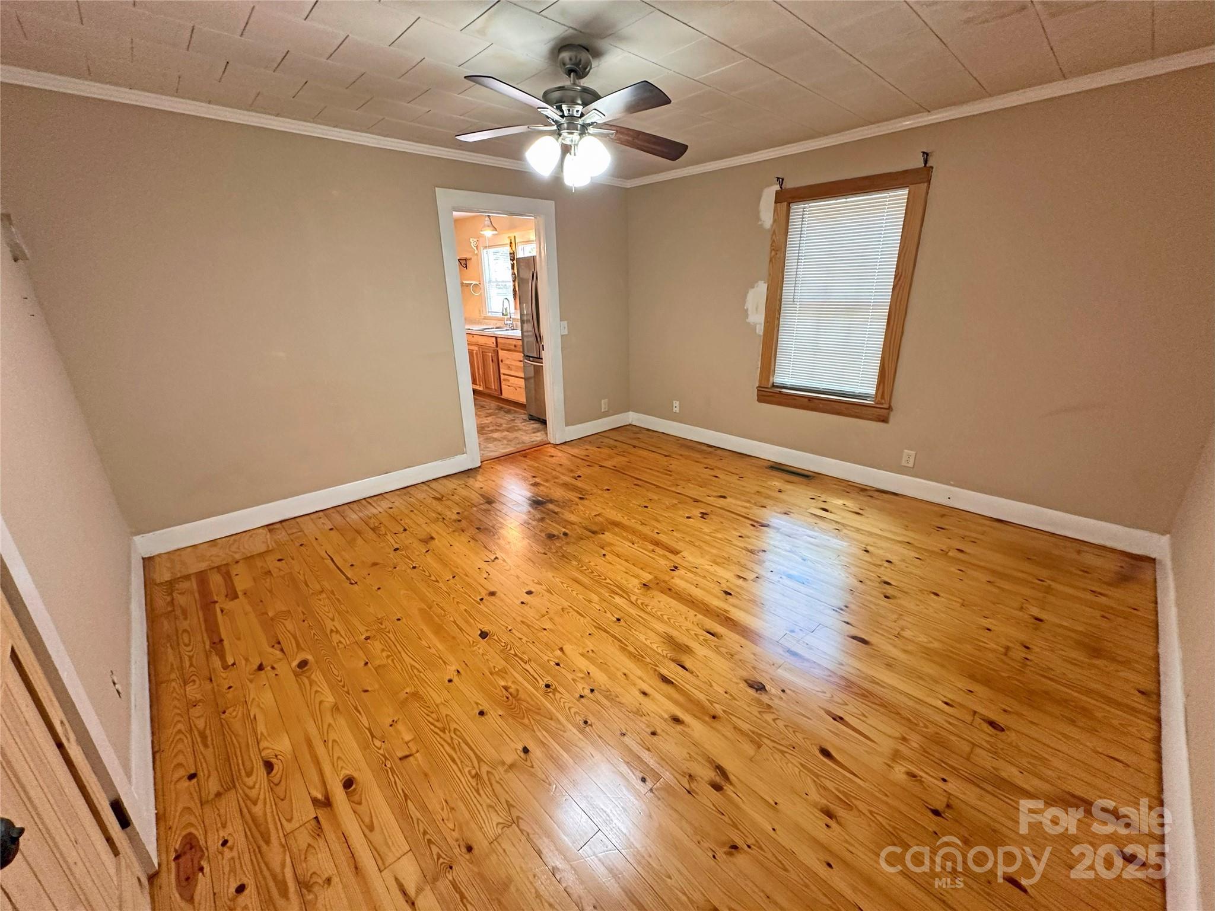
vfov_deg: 85.7
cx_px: 608
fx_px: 491
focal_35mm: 14
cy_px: 456
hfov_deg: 102.1
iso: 320
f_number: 2.2
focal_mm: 2.22
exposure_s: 1/60
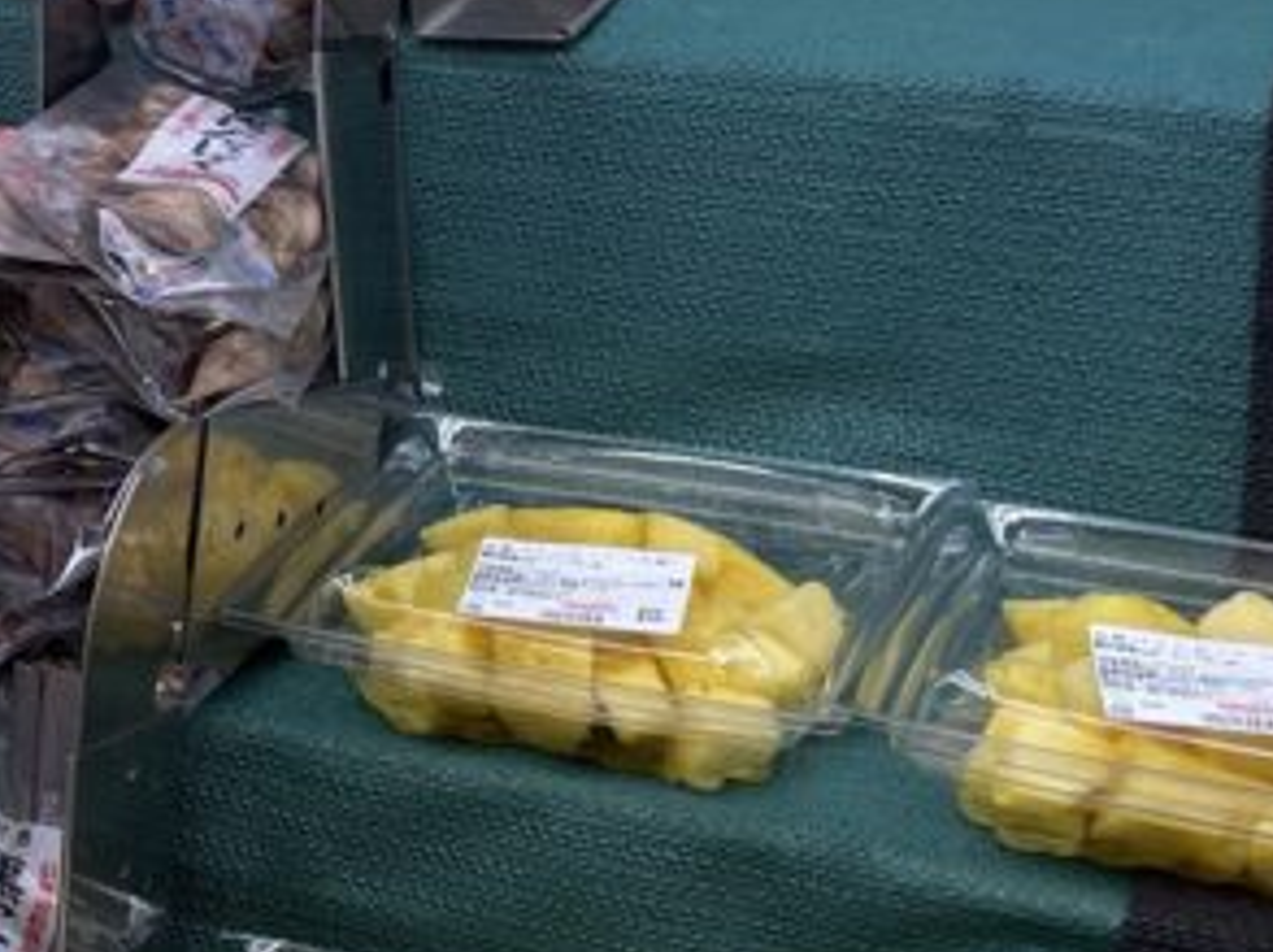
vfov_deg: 15.8
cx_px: -908
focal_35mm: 91
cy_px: -30
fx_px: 3342
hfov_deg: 17.9
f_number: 1.6
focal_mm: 4.2
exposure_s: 1/120
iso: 40
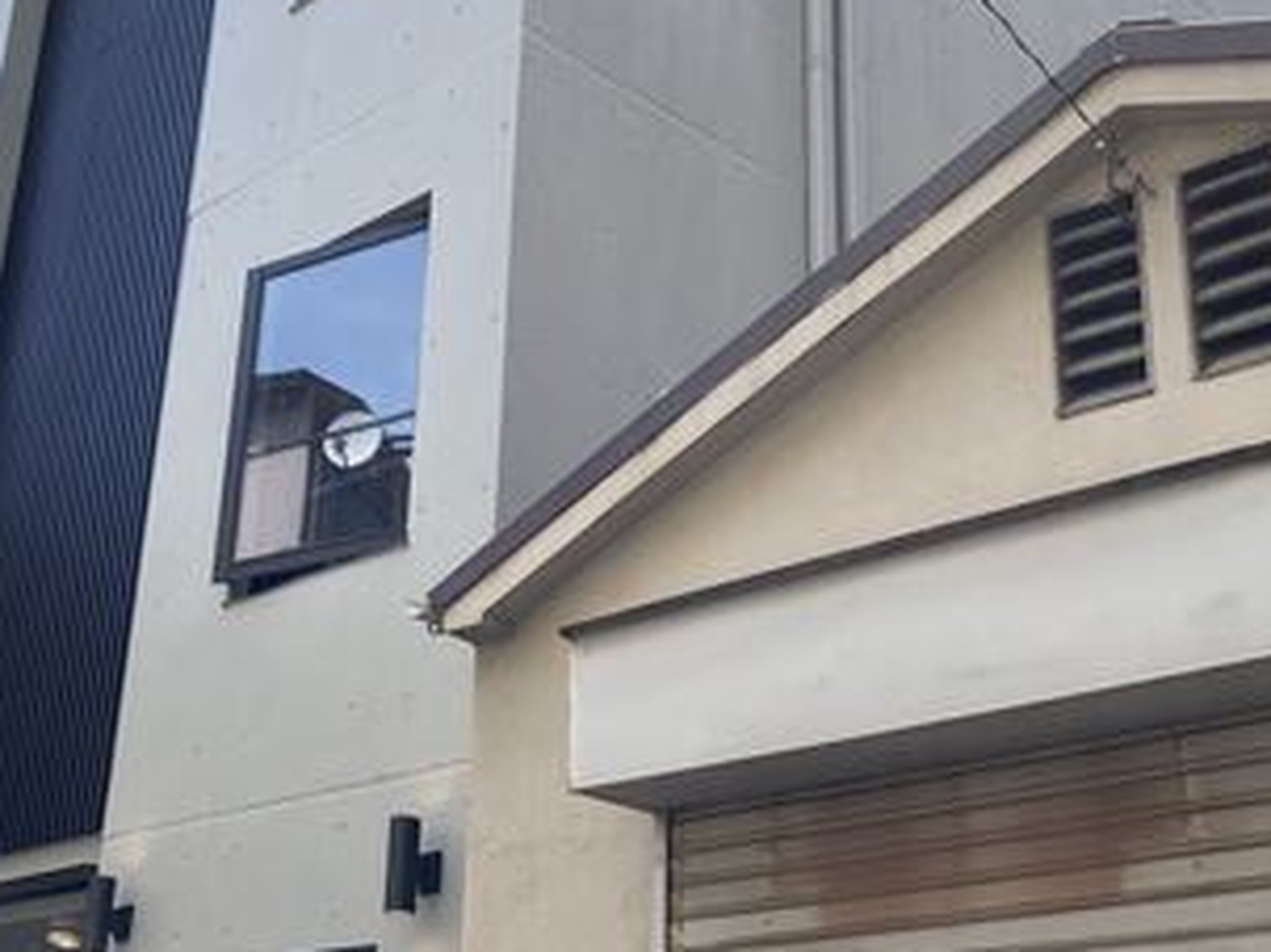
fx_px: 2019
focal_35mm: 55
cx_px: 348
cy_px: 356
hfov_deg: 34.4
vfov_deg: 26.5
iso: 32
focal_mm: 4.25
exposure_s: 1/1395
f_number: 1.8
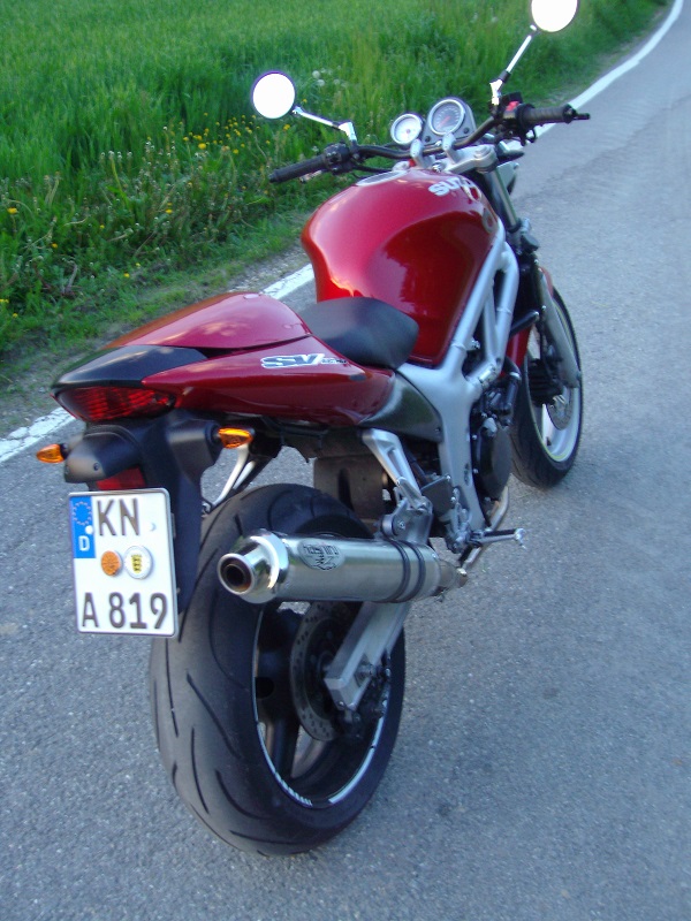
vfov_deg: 42.1
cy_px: 460
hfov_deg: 32.2
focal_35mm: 45
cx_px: 346
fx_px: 1198
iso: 100
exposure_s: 1/24
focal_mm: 7.6
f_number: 3.13
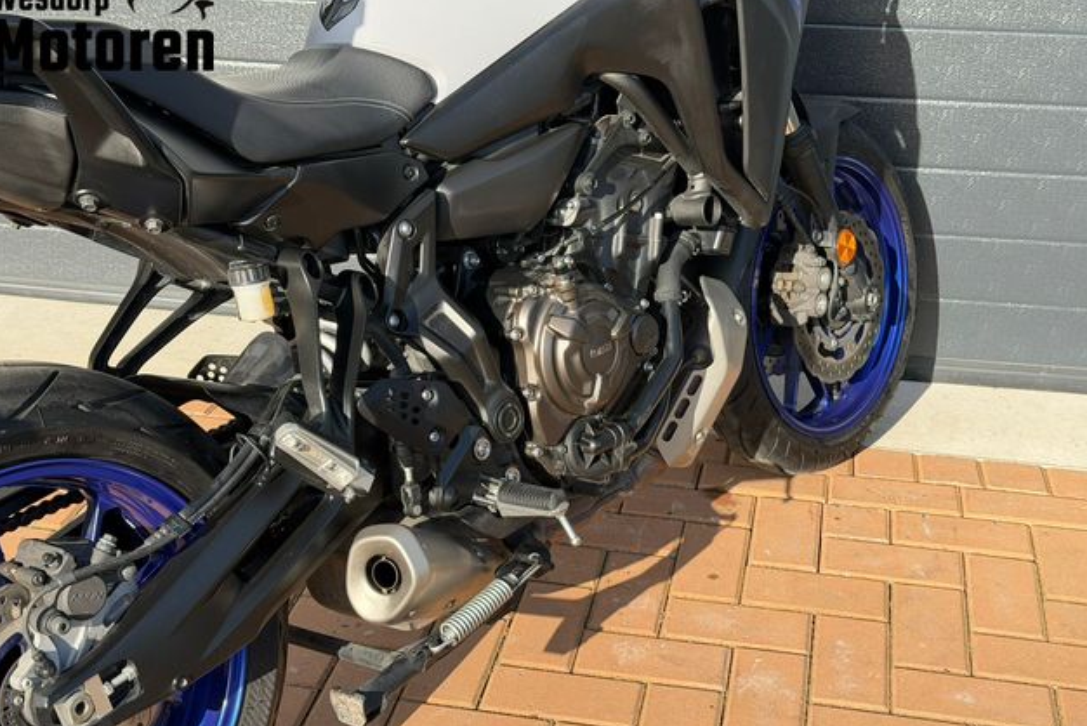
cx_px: 547
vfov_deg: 26.5
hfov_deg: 38.9
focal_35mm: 51
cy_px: 372
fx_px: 1541
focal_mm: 6.76
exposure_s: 1/1715
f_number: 1.78
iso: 80
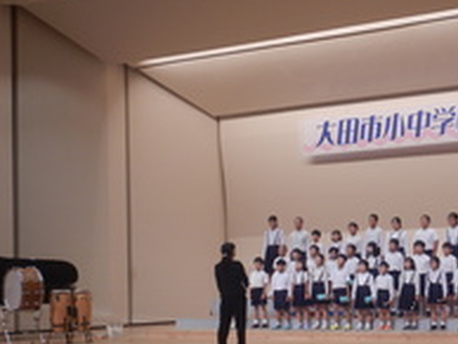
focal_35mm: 79
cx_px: 277
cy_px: 205
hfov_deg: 24.6
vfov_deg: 18.7
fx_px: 1047
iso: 125
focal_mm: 7.8
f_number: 4.3
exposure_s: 1/30
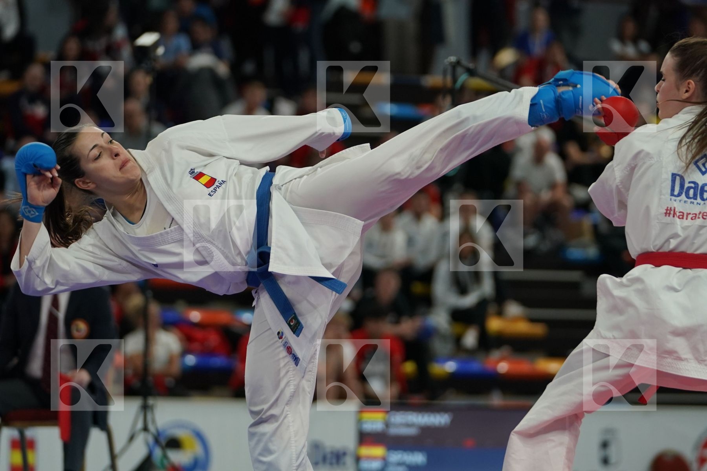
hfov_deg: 9.9
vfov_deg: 6.6
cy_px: 236
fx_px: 4065
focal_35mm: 207
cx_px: 354
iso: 1250
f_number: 2.8
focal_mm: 138
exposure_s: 1/1000
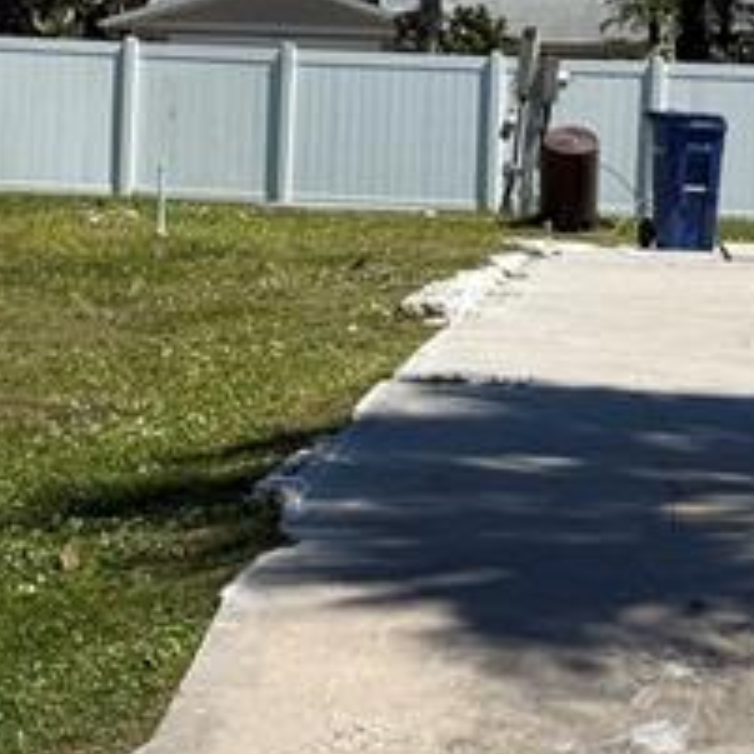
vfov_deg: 16.1
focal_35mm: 108
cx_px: 480
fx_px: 2661
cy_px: 263
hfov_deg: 16.1
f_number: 1.78
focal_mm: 6.76
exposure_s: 1/7353
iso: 80
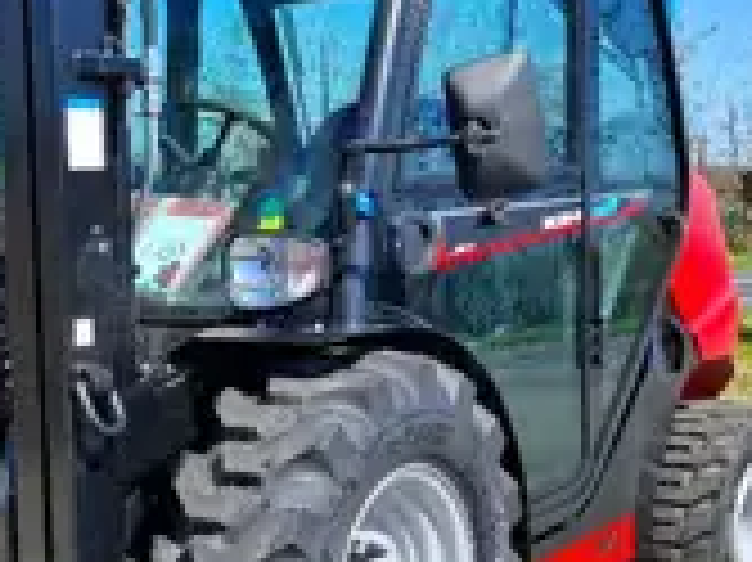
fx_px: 1433
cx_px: 59
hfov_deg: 28.2
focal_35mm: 66
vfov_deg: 21.9
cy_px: 459
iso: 50
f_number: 1.8
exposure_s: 1/1314
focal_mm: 5.54
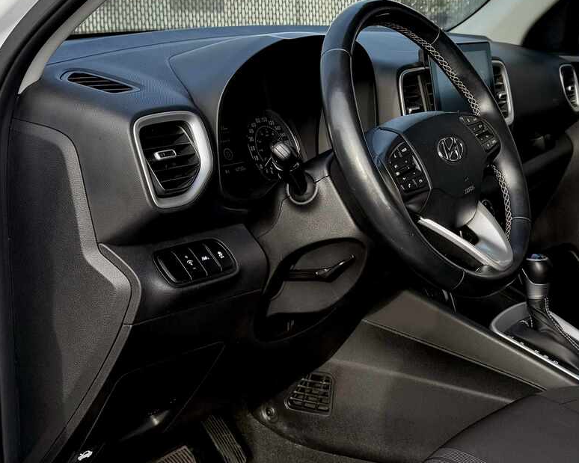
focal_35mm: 62
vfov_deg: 24.5
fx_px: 1062
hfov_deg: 29.8
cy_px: 289
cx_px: 463
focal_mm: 6.76
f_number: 1.78
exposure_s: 1/1122
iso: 80
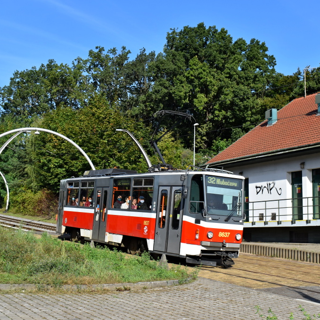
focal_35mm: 50
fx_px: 523
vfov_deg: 34.0
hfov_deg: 34.0
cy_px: 160
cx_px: 159
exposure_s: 1/400
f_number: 10
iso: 200
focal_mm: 26
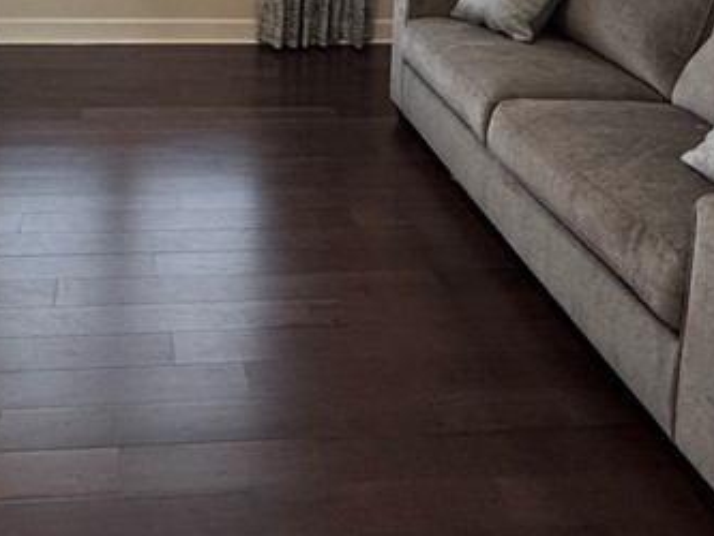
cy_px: -144
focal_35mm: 43
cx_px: 193
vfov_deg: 28.3
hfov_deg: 42.7
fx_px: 887
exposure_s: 1/120
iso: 250
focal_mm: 2.22
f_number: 2.2
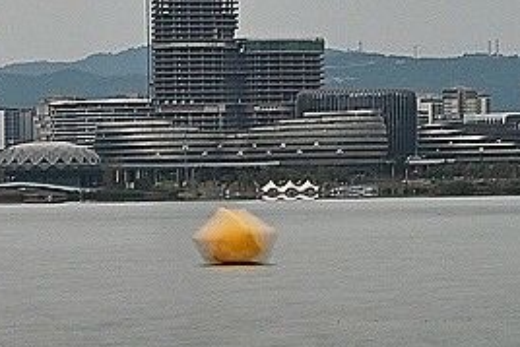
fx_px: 4335
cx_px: -103
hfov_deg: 6.8
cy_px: 273
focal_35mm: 300
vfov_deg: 4.6
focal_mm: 67
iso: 100
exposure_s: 8
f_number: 14
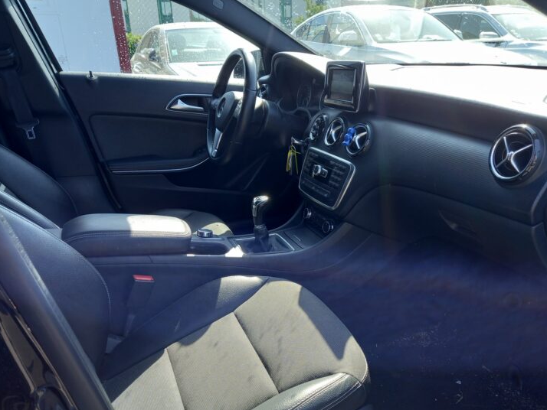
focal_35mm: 28
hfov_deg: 63.4
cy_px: 228
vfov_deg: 49.7
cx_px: 291
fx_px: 443
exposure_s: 1/50
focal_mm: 4.6
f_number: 2
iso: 32
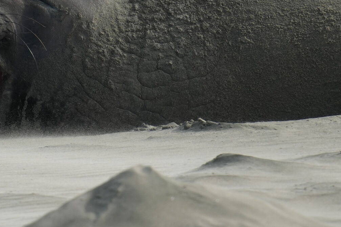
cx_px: -59
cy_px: -71
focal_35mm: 2565
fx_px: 24294
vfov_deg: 0.5
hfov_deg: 0.8
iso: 320
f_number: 5.6
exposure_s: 1/800
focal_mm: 600
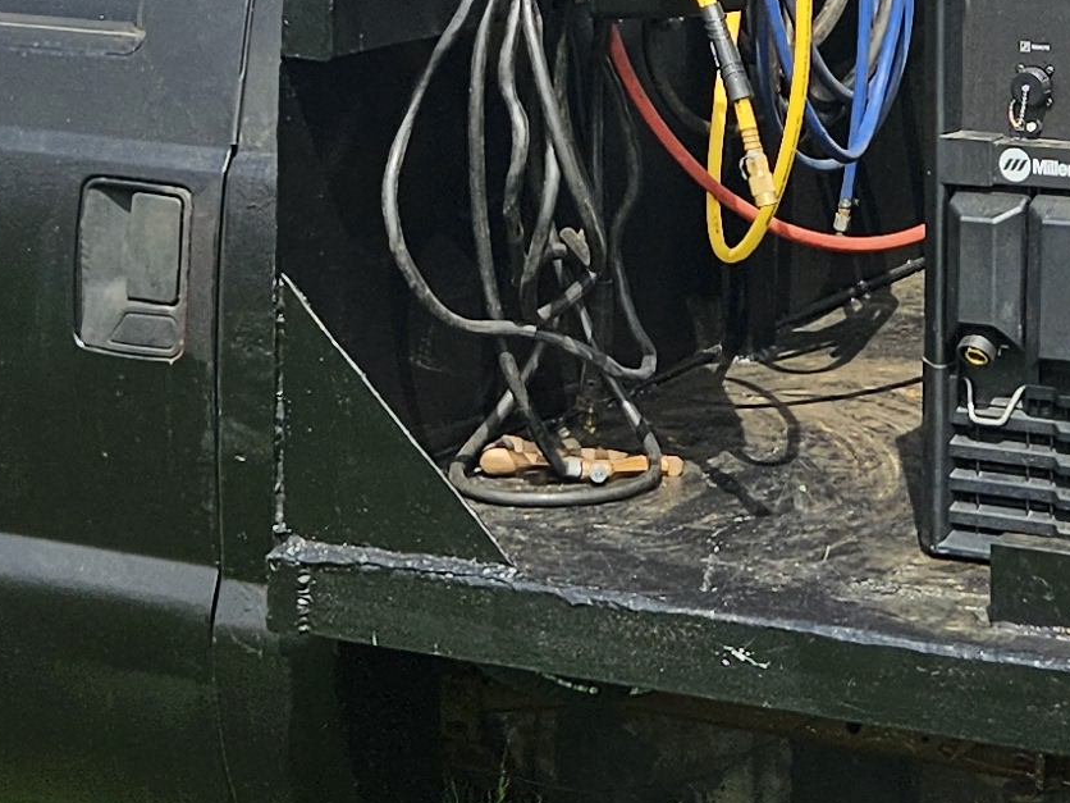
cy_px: -55
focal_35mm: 110
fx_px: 3400
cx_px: 779
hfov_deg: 17.8
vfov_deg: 13.2
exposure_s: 1/2308
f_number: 1.8
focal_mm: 5.4
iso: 25
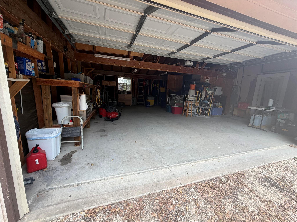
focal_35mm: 14
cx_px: 148
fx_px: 120
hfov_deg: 102.1
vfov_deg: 85.7
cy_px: 111
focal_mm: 2.22
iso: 64
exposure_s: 1/121
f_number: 2.2
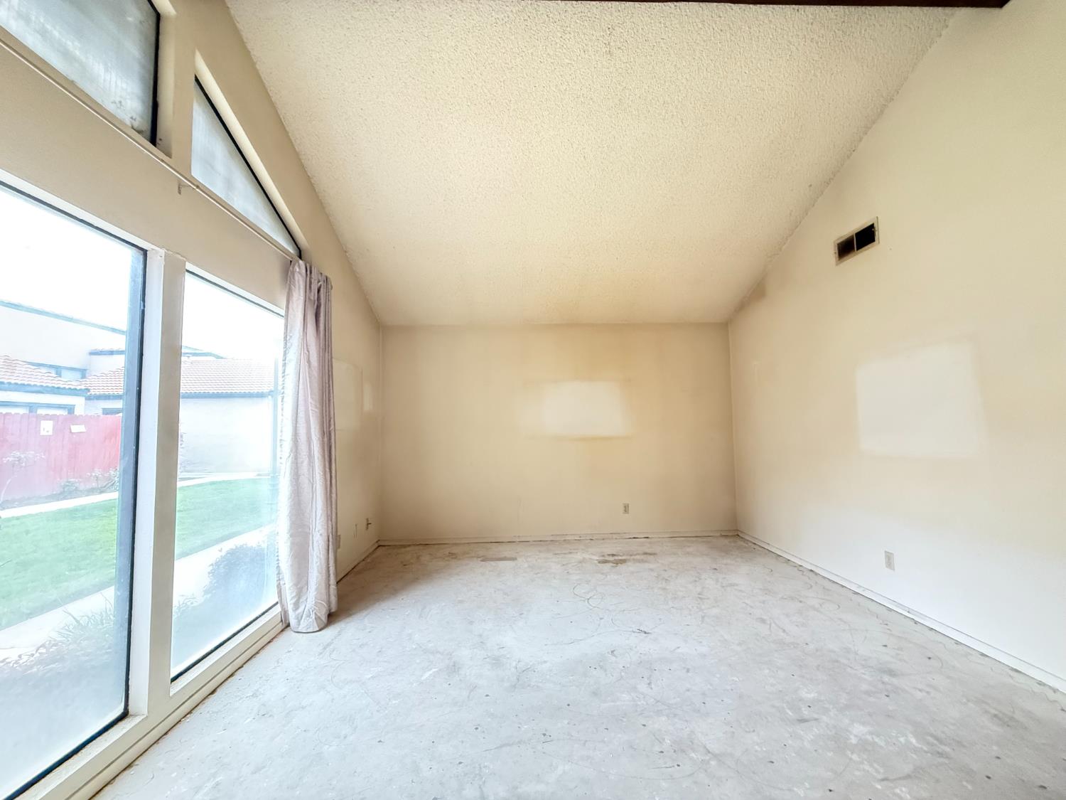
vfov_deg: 85.7
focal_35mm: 14
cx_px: 533
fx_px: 431
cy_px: 400
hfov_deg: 102.1
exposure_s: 1/60
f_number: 2.2
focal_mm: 2.22
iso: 1000
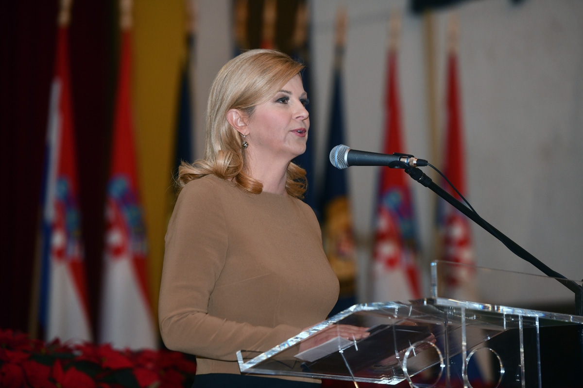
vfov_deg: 9.8
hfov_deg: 14.7
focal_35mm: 140
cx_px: 292
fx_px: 2267
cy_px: 194
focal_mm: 140
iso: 800
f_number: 4
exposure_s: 1/250
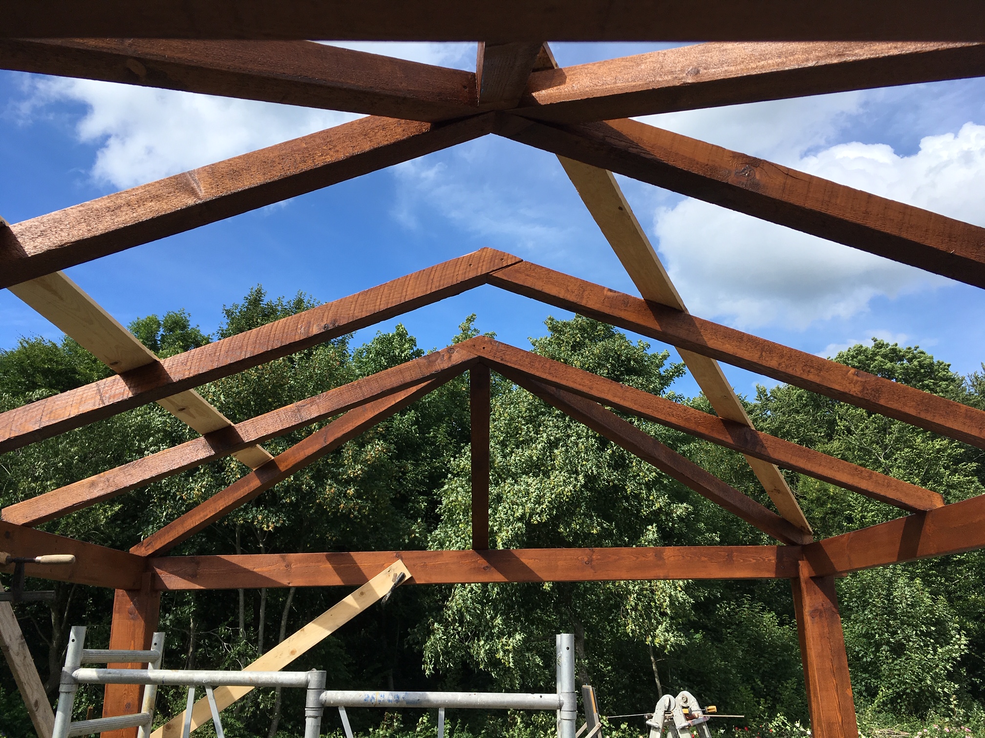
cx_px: 492
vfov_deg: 48.2
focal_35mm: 29
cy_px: 369
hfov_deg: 61.7
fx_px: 825
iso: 25
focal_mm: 4.15
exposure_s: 1/1326
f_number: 2.2
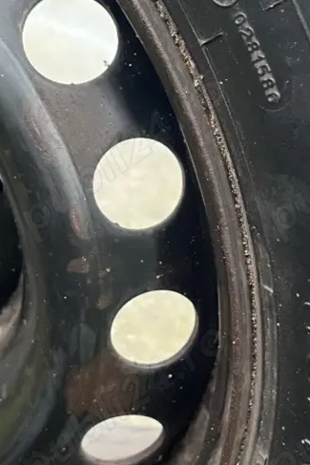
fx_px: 955
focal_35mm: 74
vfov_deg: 27.3
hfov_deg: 18.4
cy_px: 194
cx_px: 186
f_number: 1.6
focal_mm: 5.1
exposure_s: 1/60
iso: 250
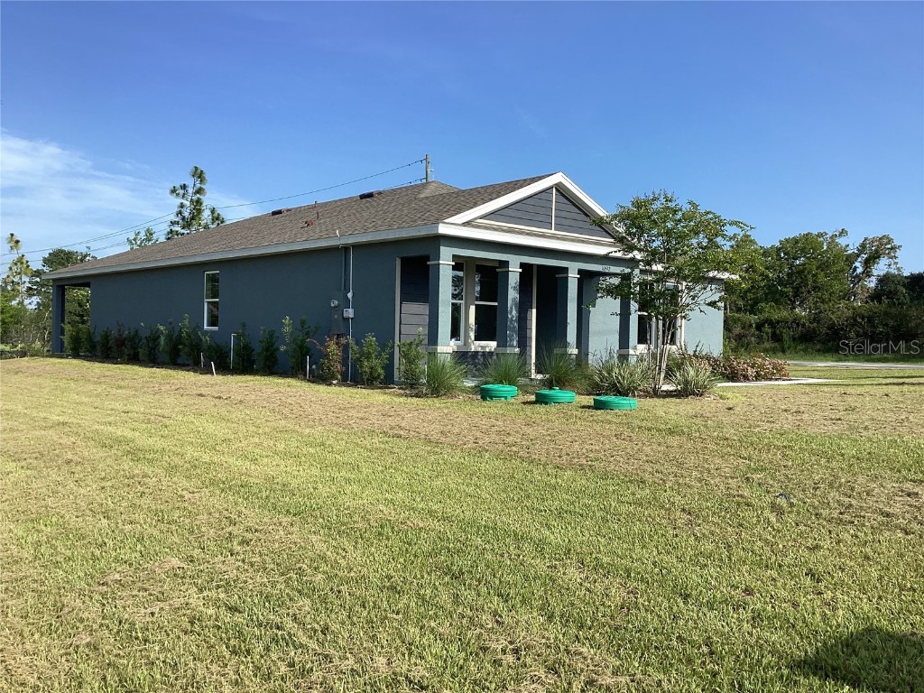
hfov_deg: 58.4
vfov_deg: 45.4
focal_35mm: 31
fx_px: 827
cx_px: 462
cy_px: 346
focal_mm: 3.3
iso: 25
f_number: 2.4
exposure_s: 1/1164
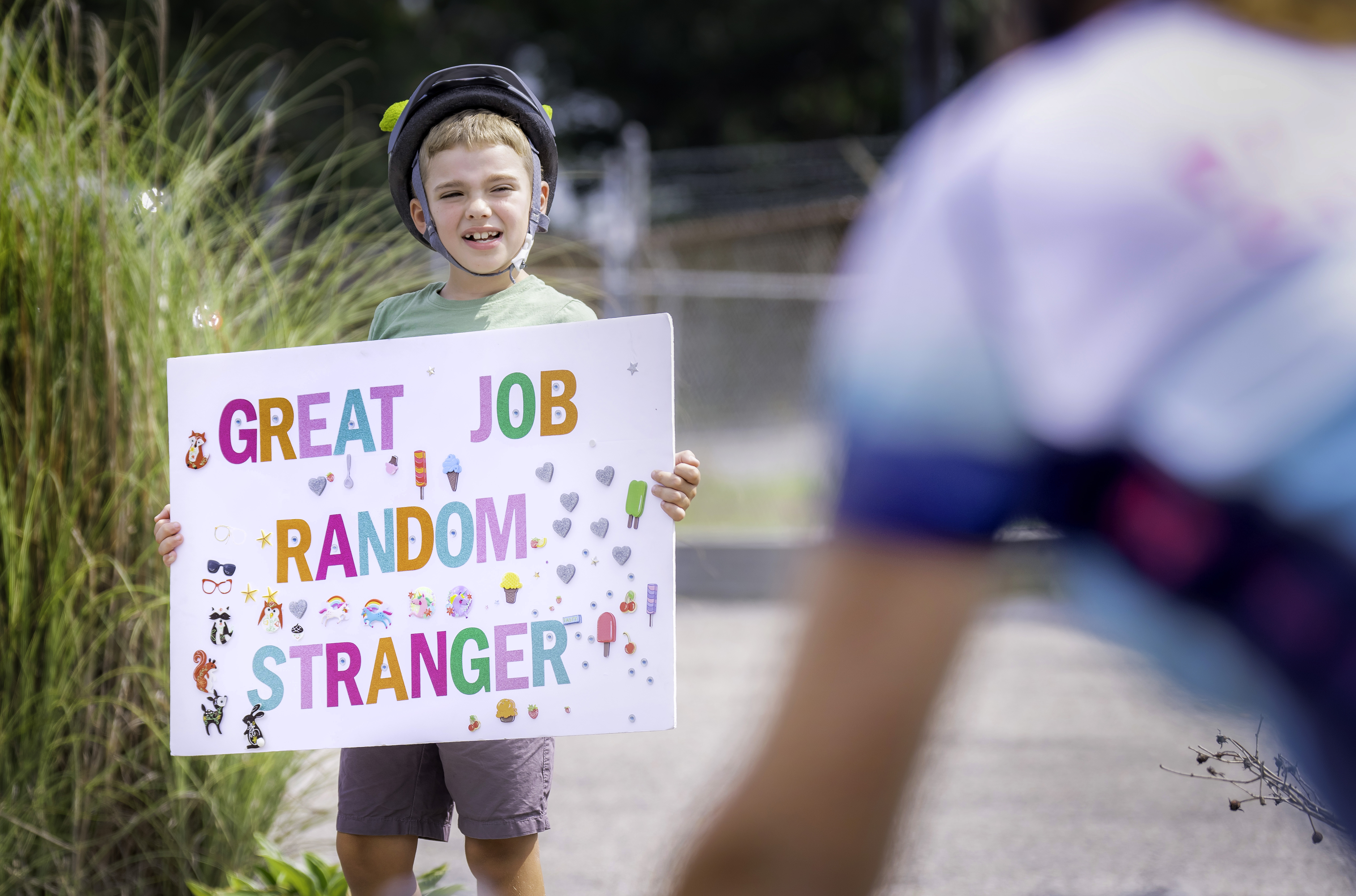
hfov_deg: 16.3
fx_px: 4733
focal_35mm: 126
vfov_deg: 10.8
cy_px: 427
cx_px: 694
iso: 100
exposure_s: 1/1600
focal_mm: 120
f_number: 2.8
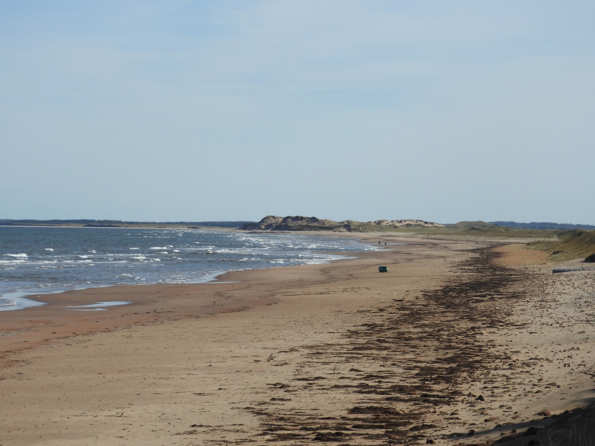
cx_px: 298
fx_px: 2922
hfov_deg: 11.6
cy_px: 223
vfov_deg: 8.7
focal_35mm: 170
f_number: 5.2
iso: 100
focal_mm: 30.5
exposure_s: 1/800
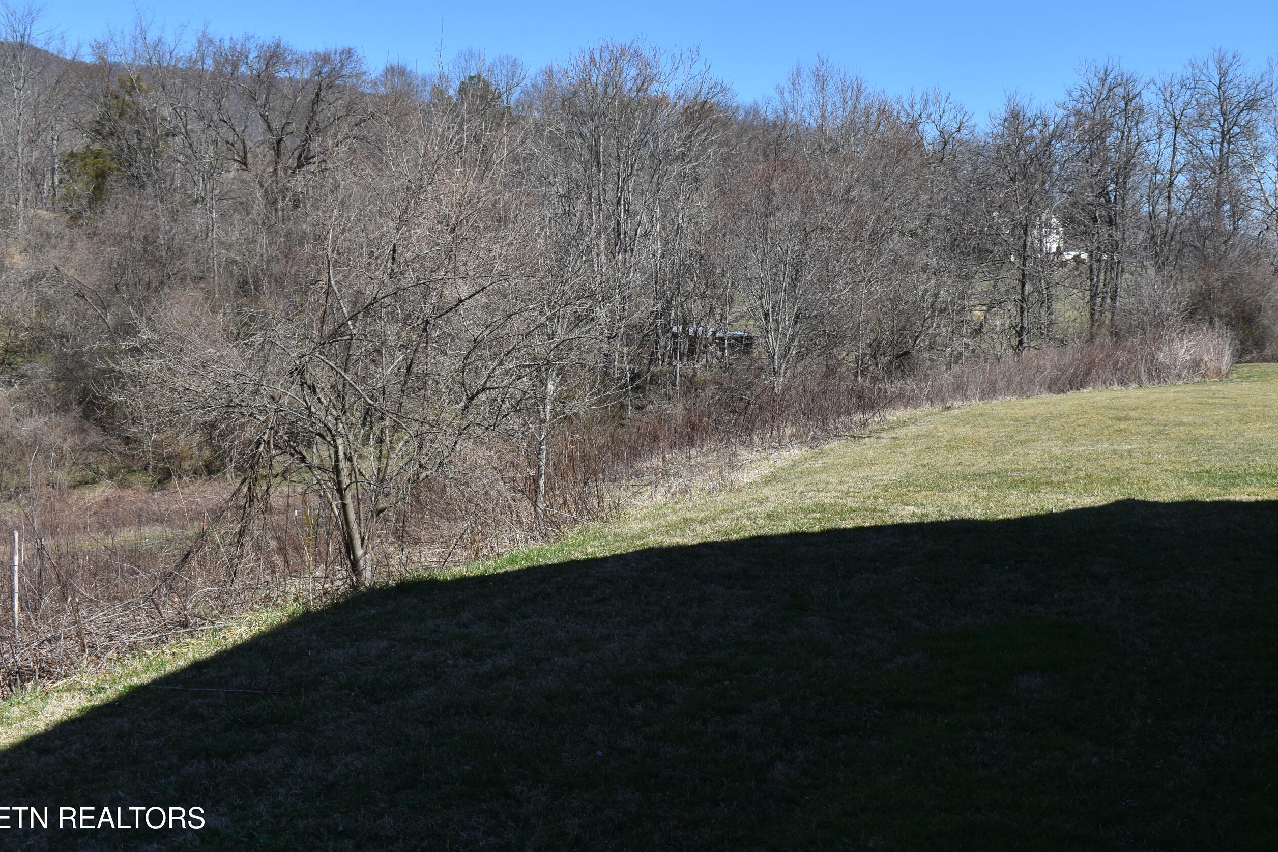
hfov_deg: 45.2
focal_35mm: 43
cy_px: 356
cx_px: 753
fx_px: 1526
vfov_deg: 31.1
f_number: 8
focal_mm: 24
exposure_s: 1/250
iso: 110
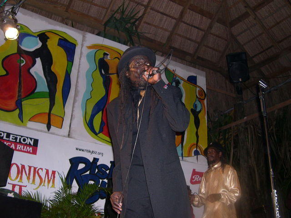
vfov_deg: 37.7
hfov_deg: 49.0
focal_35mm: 38
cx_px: 146
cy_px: 109
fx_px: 319
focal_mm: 8
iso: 241
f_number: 2.8
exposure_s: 1/60
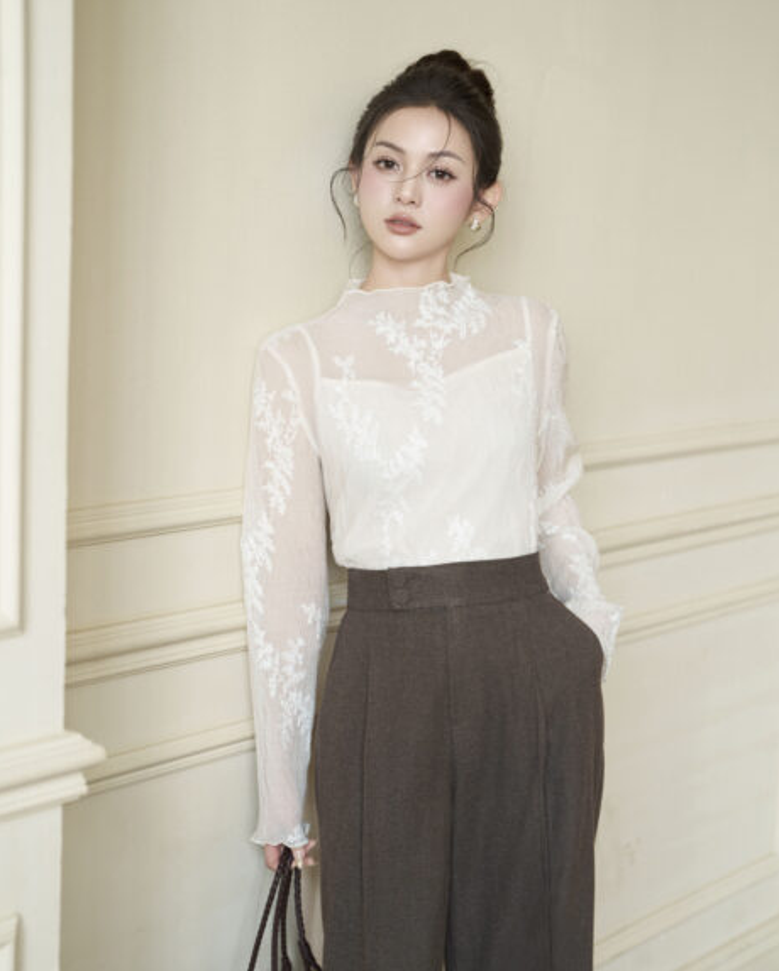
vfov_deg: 33.0
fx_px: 1641
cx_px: 390
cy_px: 507
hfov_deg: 26.7
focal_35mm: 57
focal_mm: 50
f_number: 2.5
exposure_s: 1/160
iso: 400
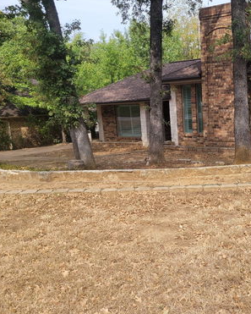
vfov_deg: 51.5
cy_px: 158
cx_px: 205
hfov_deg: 40.3
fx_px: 325
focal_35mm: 35
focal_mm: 5.4
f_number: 1.8
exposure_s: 1/1314
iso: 40
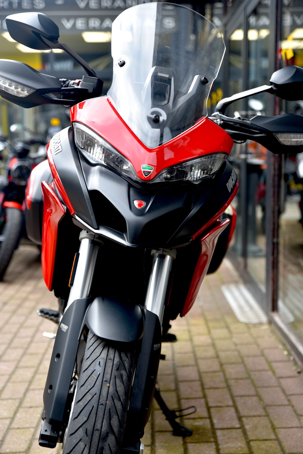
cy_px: 227
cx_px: 152
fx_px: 782
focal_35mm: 62
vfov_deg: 32.4
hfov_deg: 21.9
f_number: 3.2
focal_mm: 62
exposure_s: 1/60
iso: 100
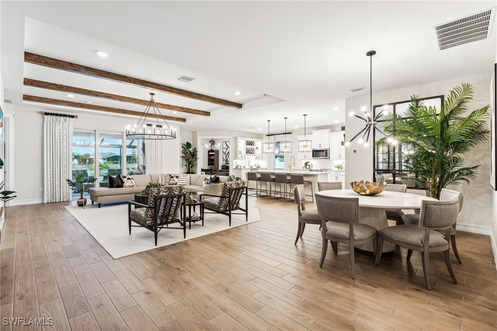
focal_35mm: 16
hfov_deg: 96.8
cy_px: 166
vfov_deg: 73.7
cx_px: 248
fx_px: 221
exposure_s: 1/4
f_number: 9
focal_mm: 16
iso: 200
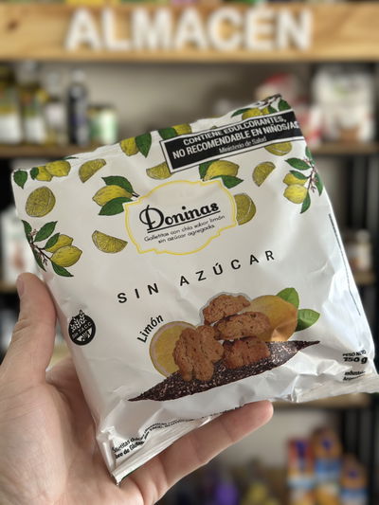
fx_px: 700
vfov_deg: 39.6
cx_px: 190
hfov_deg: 30.3
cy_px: 252
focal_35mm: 48
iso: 125
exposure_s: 1/103
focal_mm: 6.86
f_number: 1.78
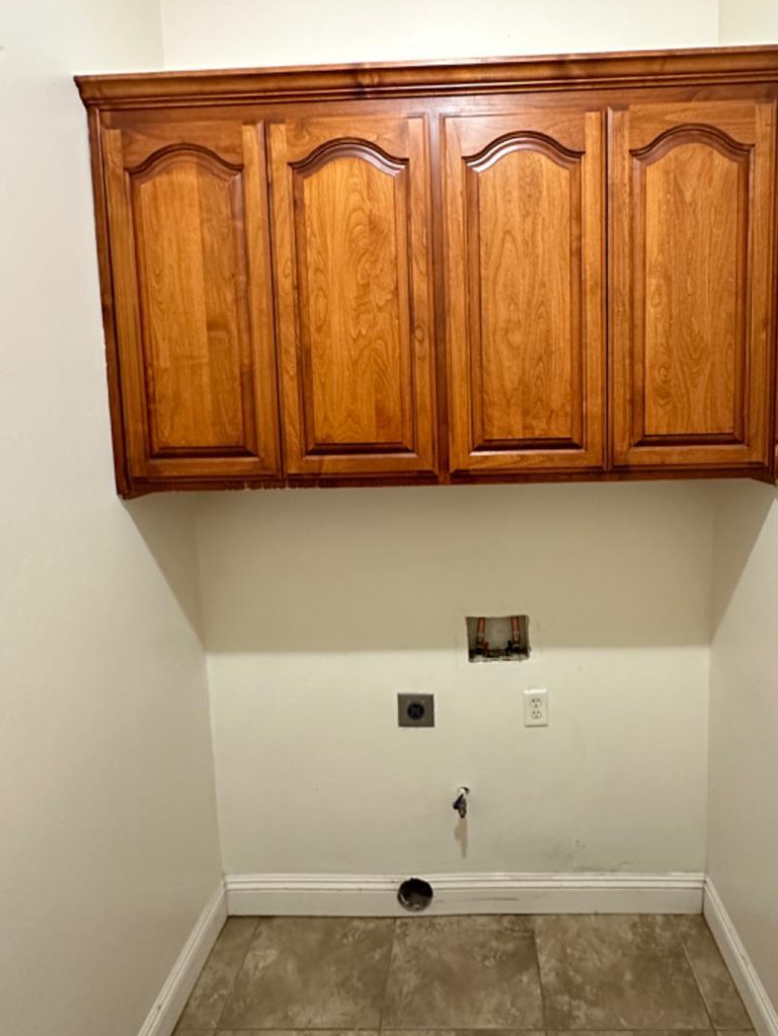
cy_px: 454
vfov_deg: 81.4
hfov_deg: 65.5
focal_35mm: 20
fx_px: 599
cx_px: 457
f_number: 2.2
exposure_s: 1/60
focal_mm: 2.22
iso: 1000
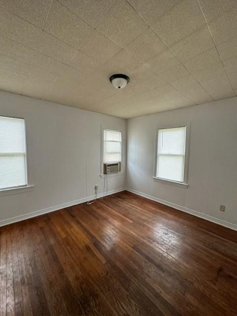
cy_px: 158
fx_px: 128
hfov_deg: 85.7
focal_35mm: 14
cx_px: 118
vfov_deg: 102.1
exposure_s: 1/99
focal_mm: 2.22
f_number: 2.2
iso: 250
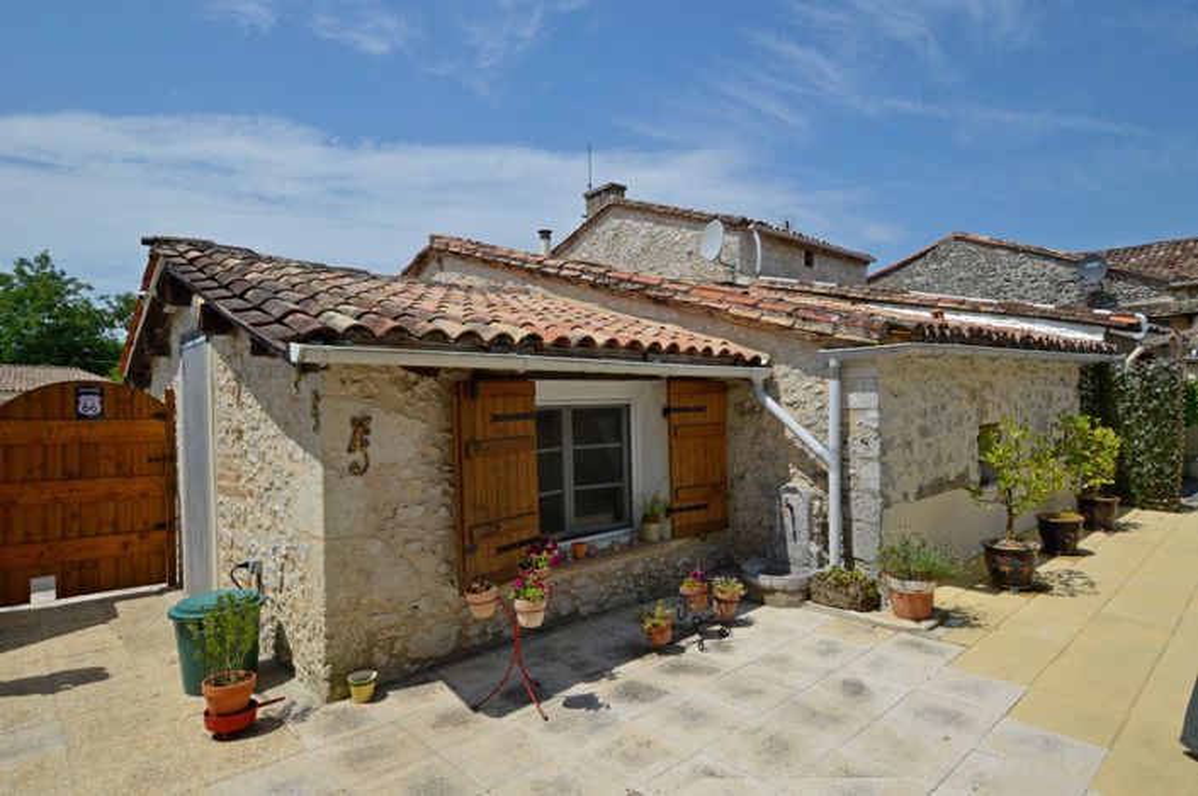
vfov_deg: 63.1
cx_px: 599
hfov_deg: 85.5
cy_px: 398
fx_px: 648
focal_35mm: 20
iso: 100
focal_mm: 13
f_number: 9
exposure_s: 1/320
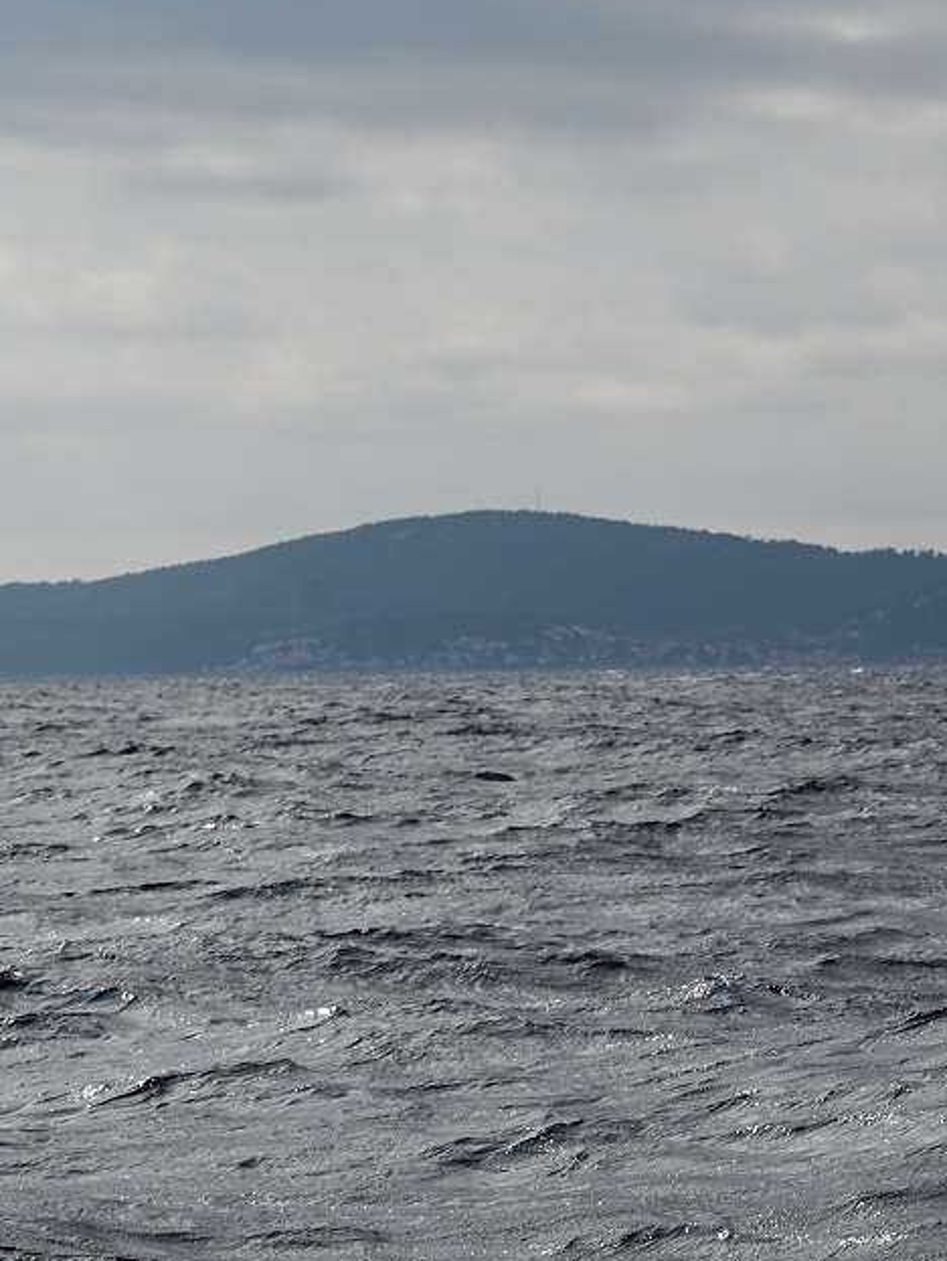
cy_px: 989
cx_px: 757
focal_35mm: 162
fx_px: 5903
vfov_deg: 12.1
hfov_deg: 9.2
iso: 100
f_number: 7.1
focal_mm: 70
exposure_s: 1/800
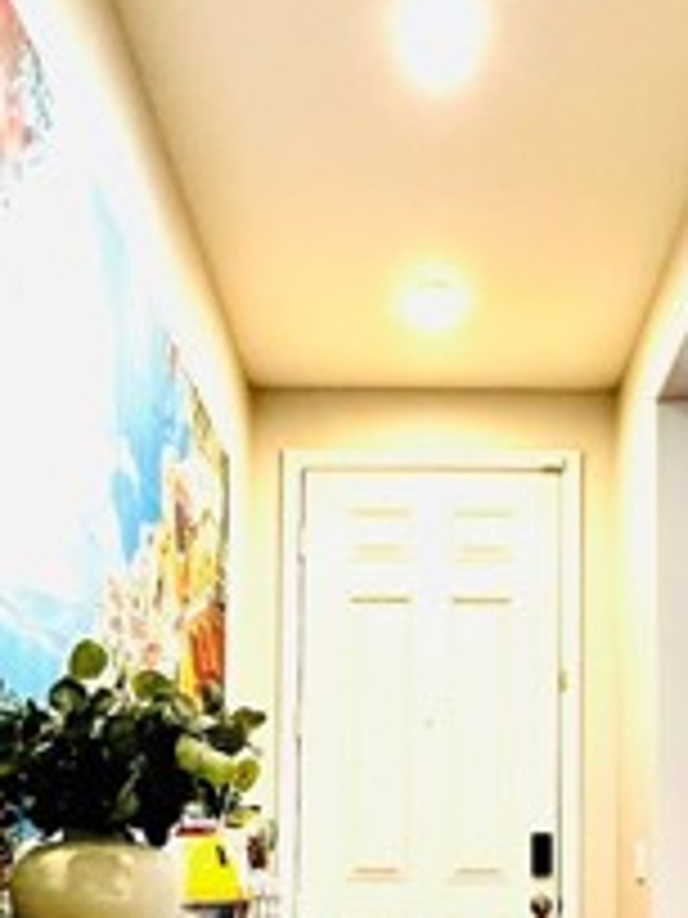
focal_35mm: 44
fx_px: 1166
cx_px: 418
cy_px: 837
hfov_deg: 32.8
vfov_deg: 39.6
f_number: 2.2
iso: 320
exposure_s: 1/120
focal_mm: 2.22
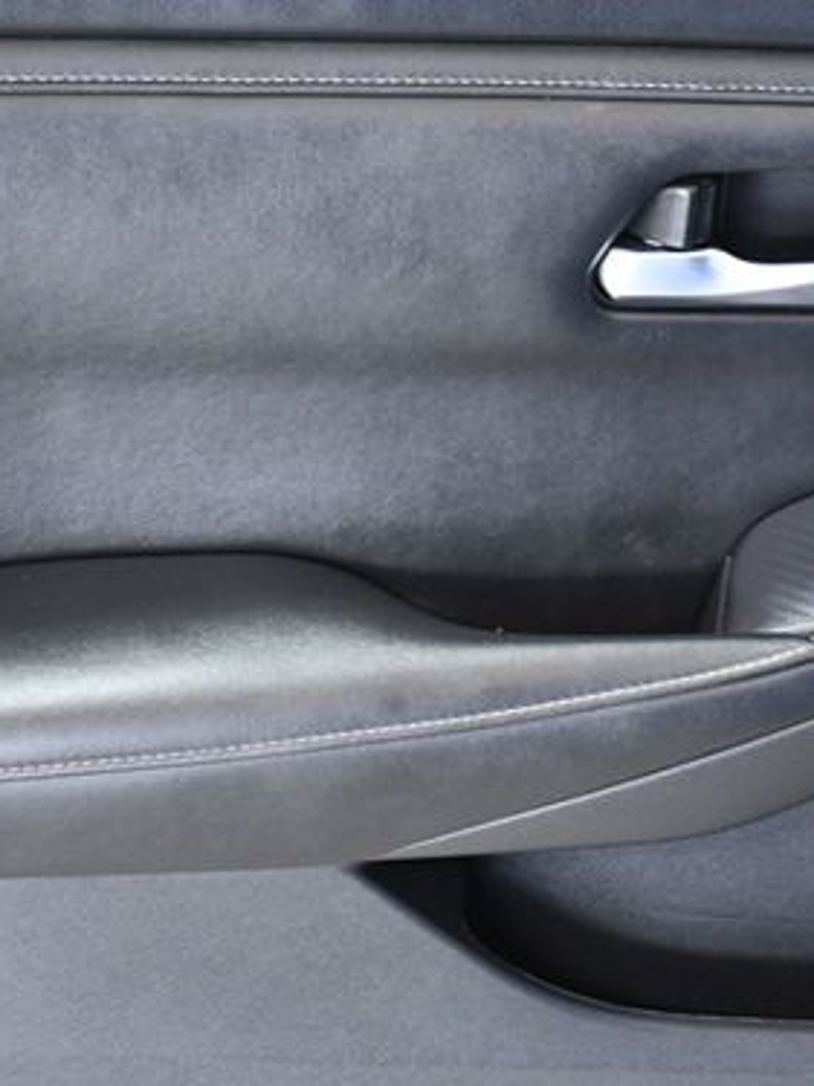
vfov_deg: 15.4
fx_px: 4016
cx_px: 620
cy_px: 478
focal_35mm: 128
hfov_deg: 11.5
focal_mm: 52
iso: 2500
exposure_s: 1/100
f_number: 5
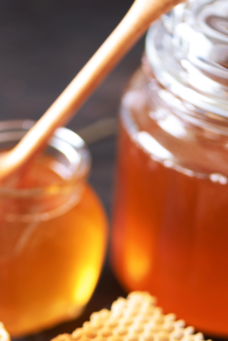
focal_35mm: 232
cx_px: 88
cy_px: 293
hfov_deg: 5.9
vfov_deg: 8.8
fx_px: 2201
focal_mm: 105
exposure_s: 1/40
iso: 50
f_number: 3
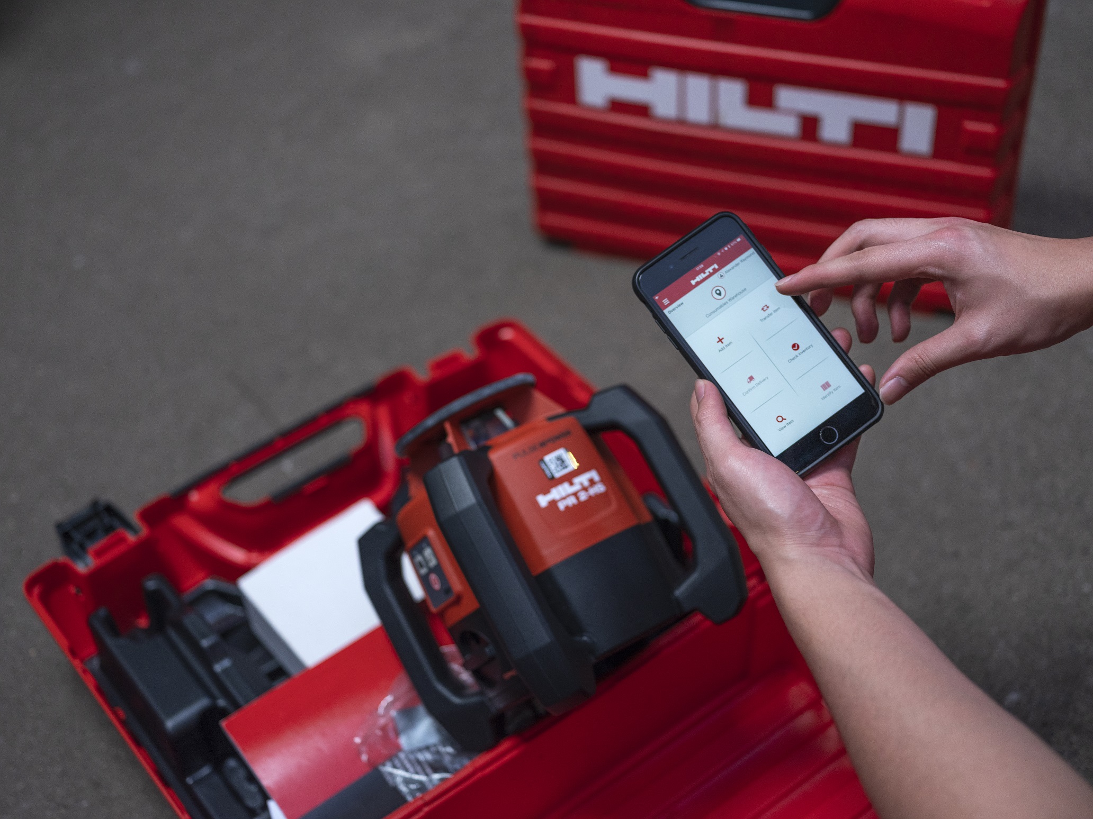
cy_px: 410
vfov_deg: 29.1
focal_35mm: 50
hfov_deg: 38.2
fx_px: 1579
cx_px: 546
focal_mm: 63
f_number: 2.8
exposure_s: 1/60
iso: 800
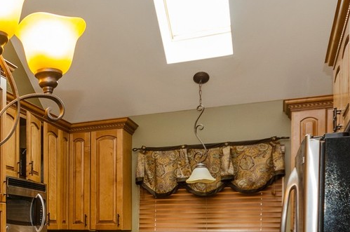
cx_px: 11
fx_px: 476
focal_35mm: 49
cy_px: 213
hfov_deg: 36.8
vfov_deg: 26.4
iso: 100
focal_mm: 10
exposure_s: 1/10
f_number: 6.3
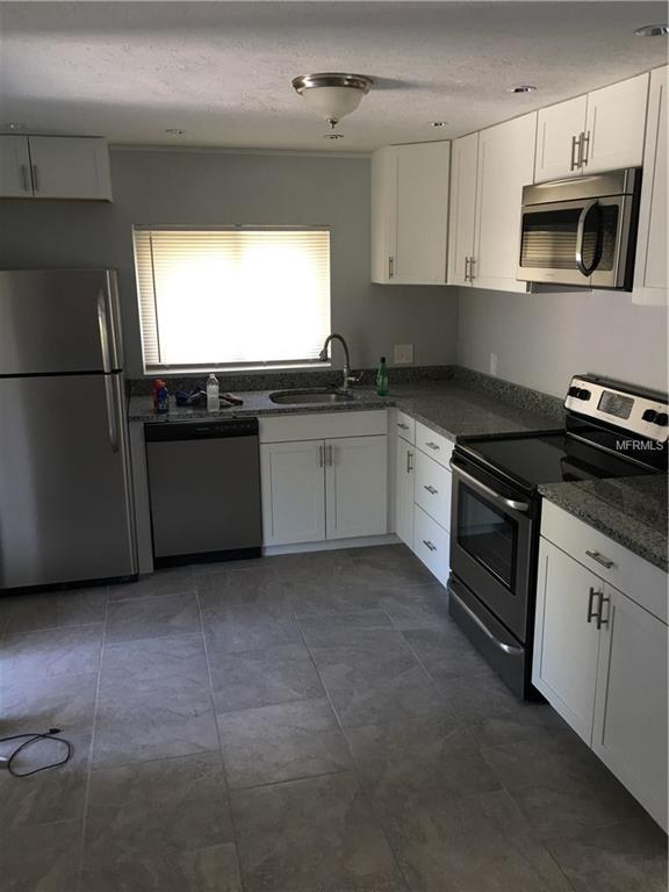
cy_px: 446
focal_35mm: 29
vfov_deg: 61.7
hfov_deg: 48.2
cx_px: 334
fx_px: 747
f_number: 2.2
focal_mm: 4.15
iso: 32
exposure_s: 1/15
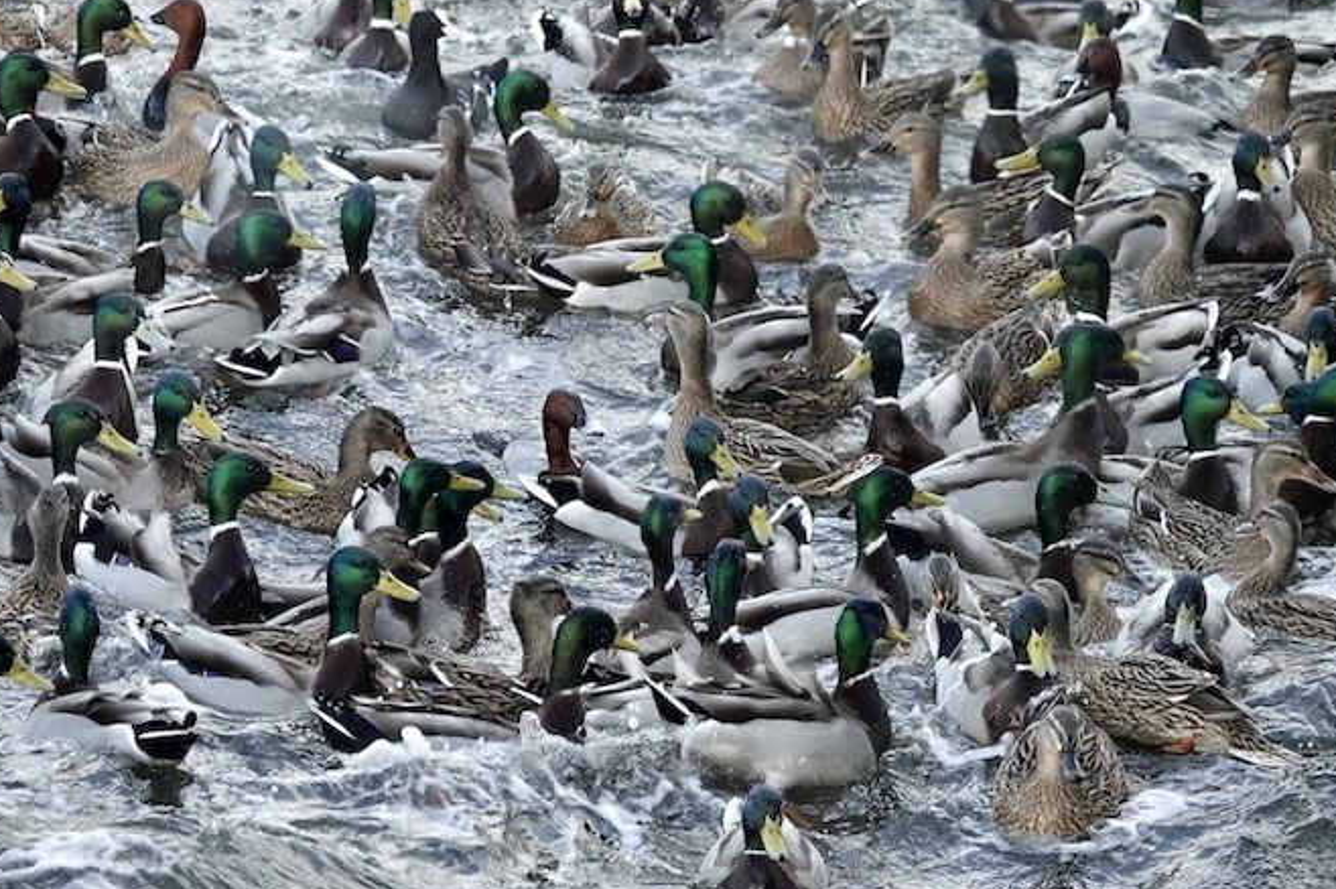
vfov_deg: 5.5
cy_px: 455
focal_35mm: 249
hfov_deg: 8.3
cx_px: 668
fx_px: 9236
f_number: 4
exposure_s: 1/250
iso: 320
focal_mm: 87.11
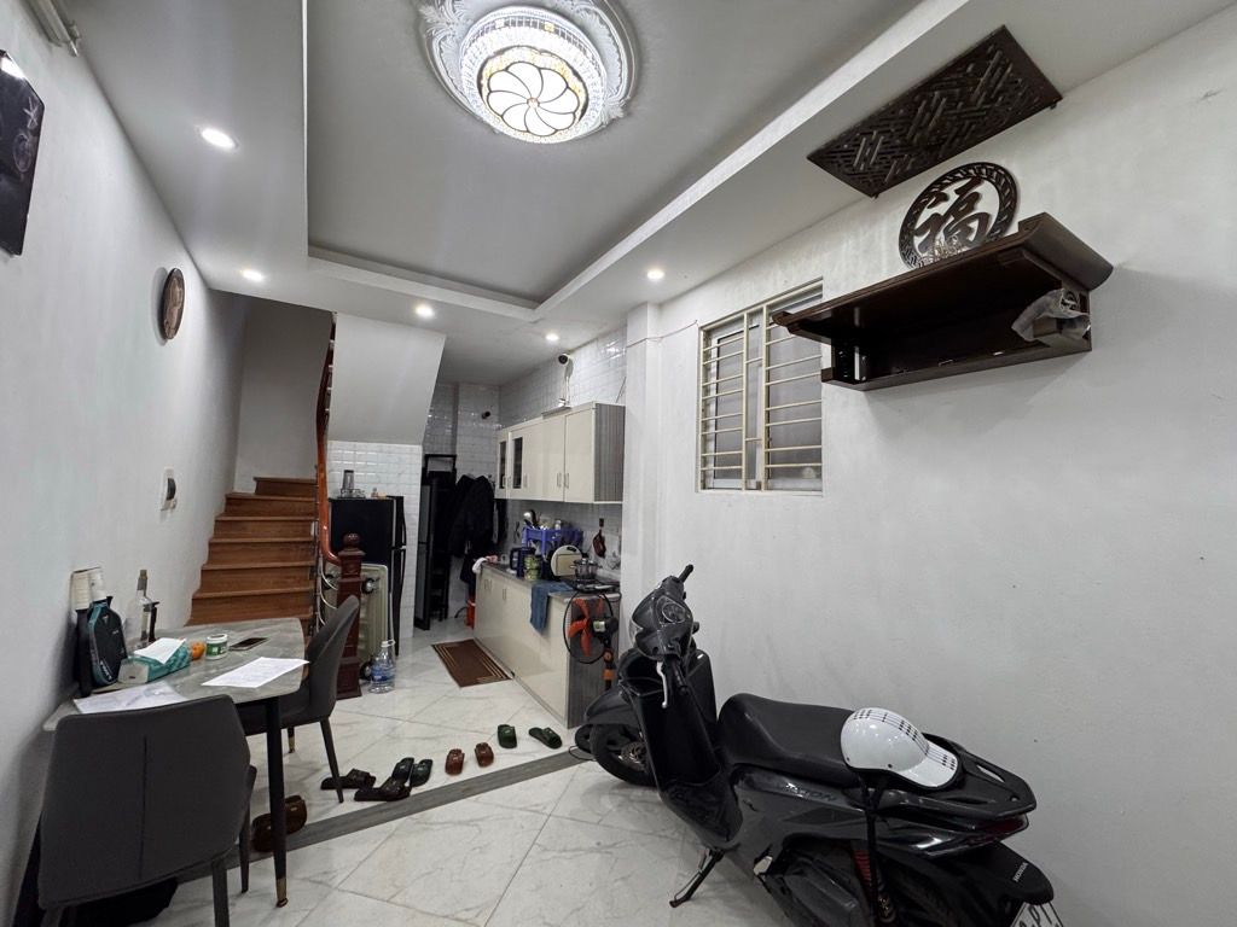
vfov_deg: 85.7
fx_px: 500
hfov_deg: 102.1
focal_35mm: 14
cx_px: 618
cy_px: 464
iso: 200
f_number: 2.2
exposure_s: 1/100
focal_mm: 2.22
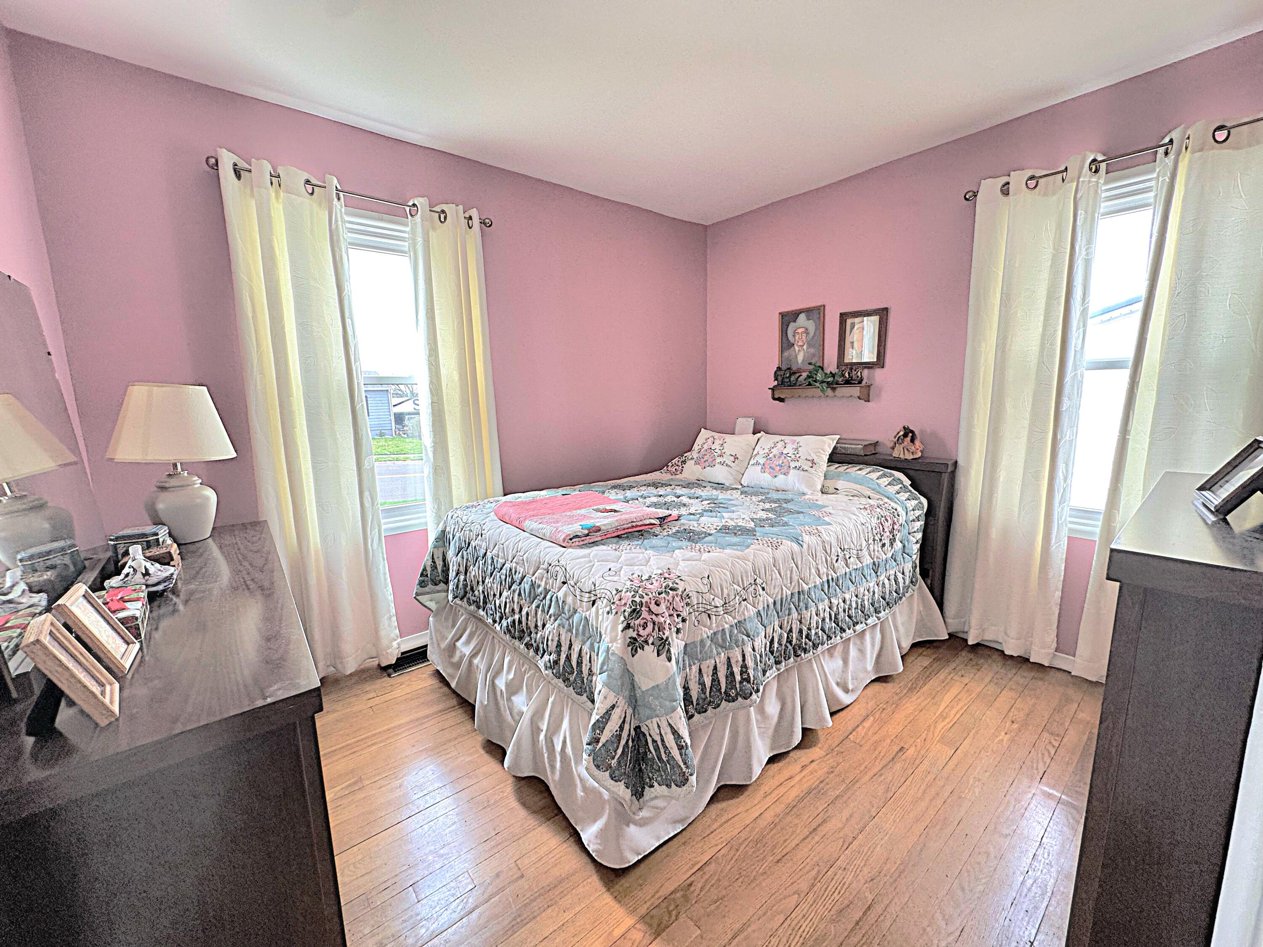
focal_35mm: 14
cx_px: 632
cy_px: 474
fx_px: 511
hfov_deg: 102.1
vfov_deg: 85.7
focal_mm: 2.22
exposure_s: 1/99
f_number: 2.2
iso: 80
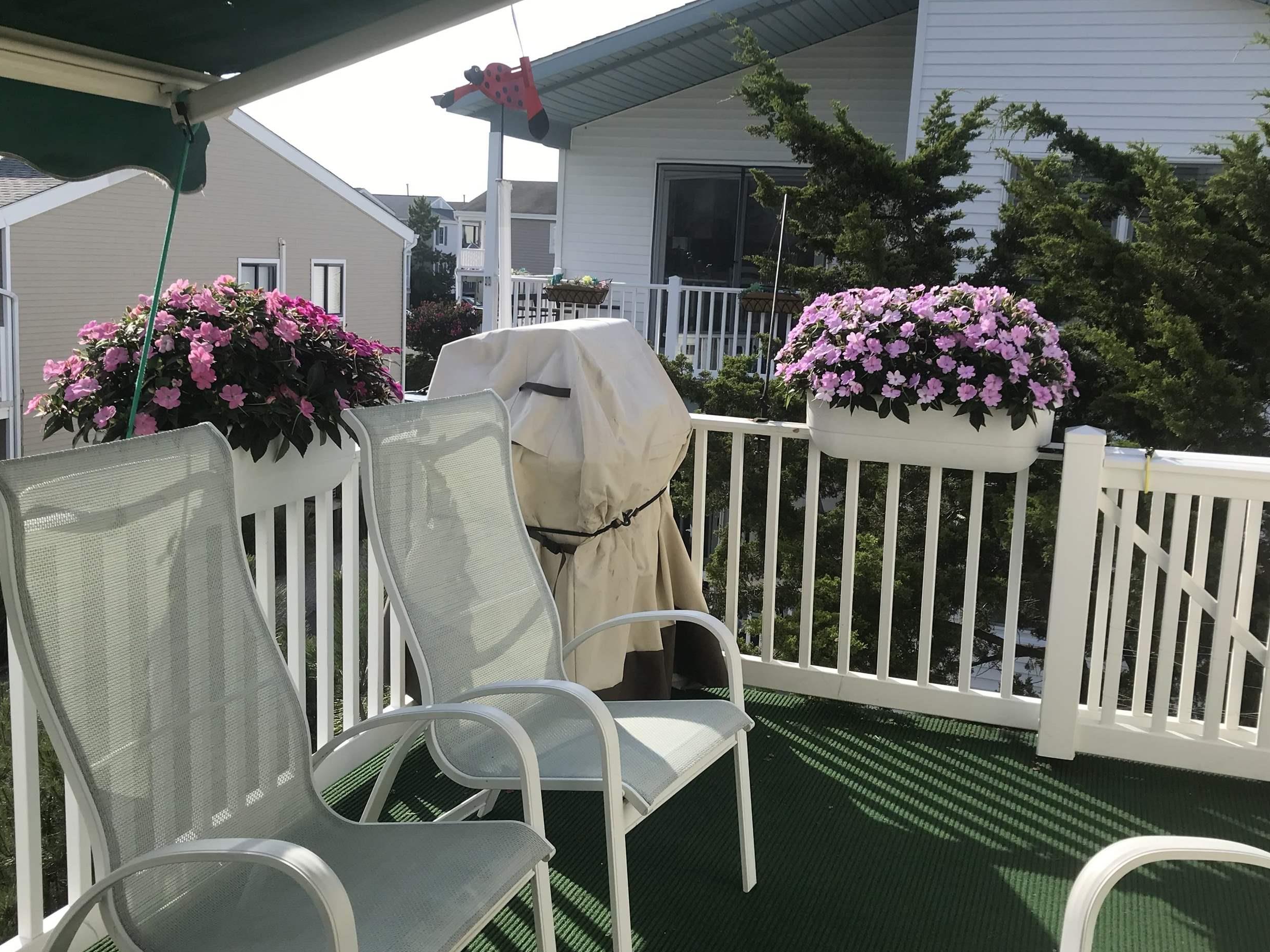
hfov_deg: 52.6
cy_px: 471
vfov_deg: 40.7
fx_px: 1284
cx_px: 593
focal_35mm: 35
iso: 20
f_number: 1.8
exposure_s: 1/1312
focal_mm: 3.99
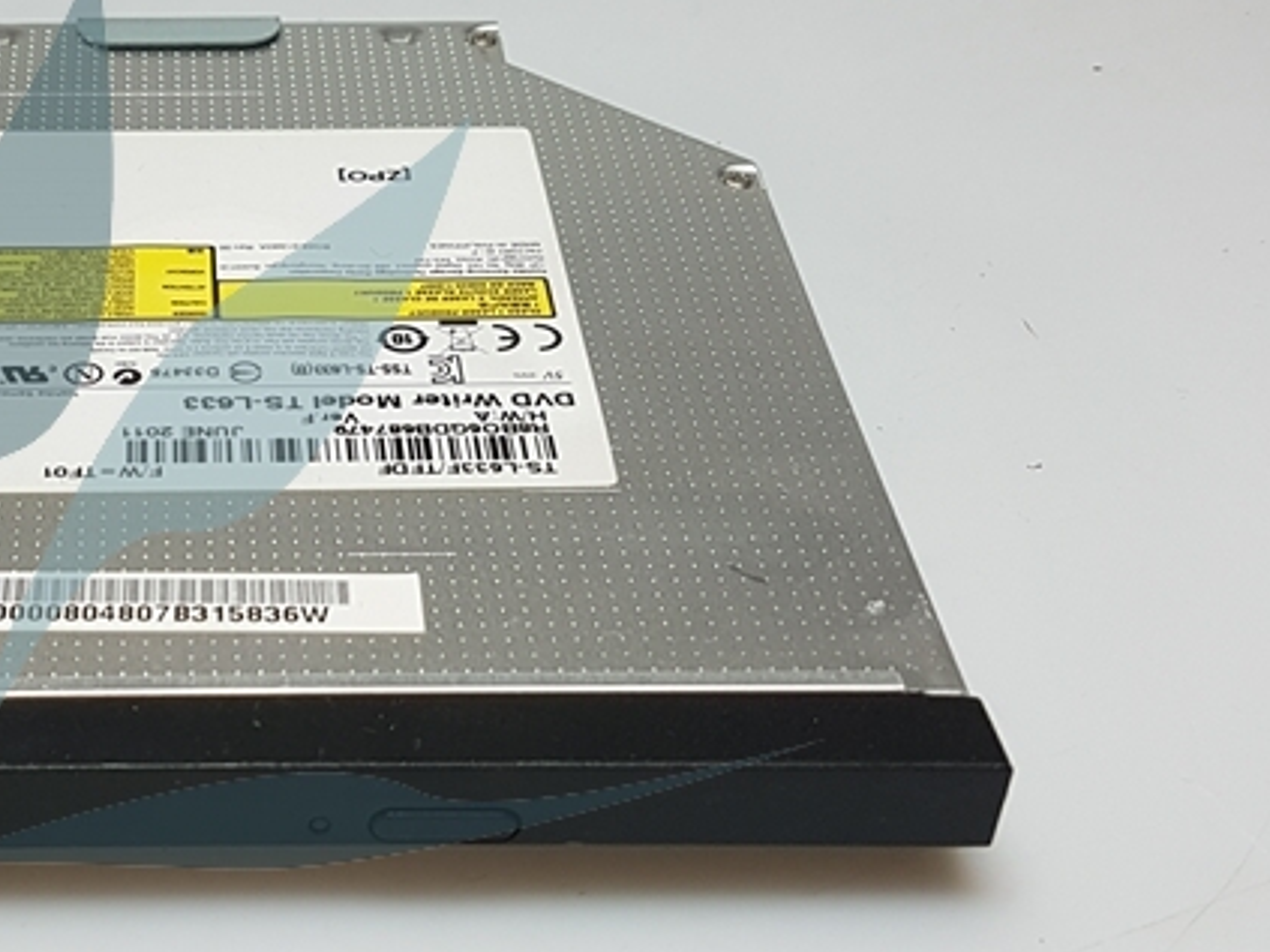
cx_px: 219
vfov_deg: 23.6
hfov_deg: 30.3
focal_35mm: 62
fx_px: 2274
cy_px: 484
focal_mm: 4.2
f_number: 1.7
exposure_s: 1/100
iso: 50
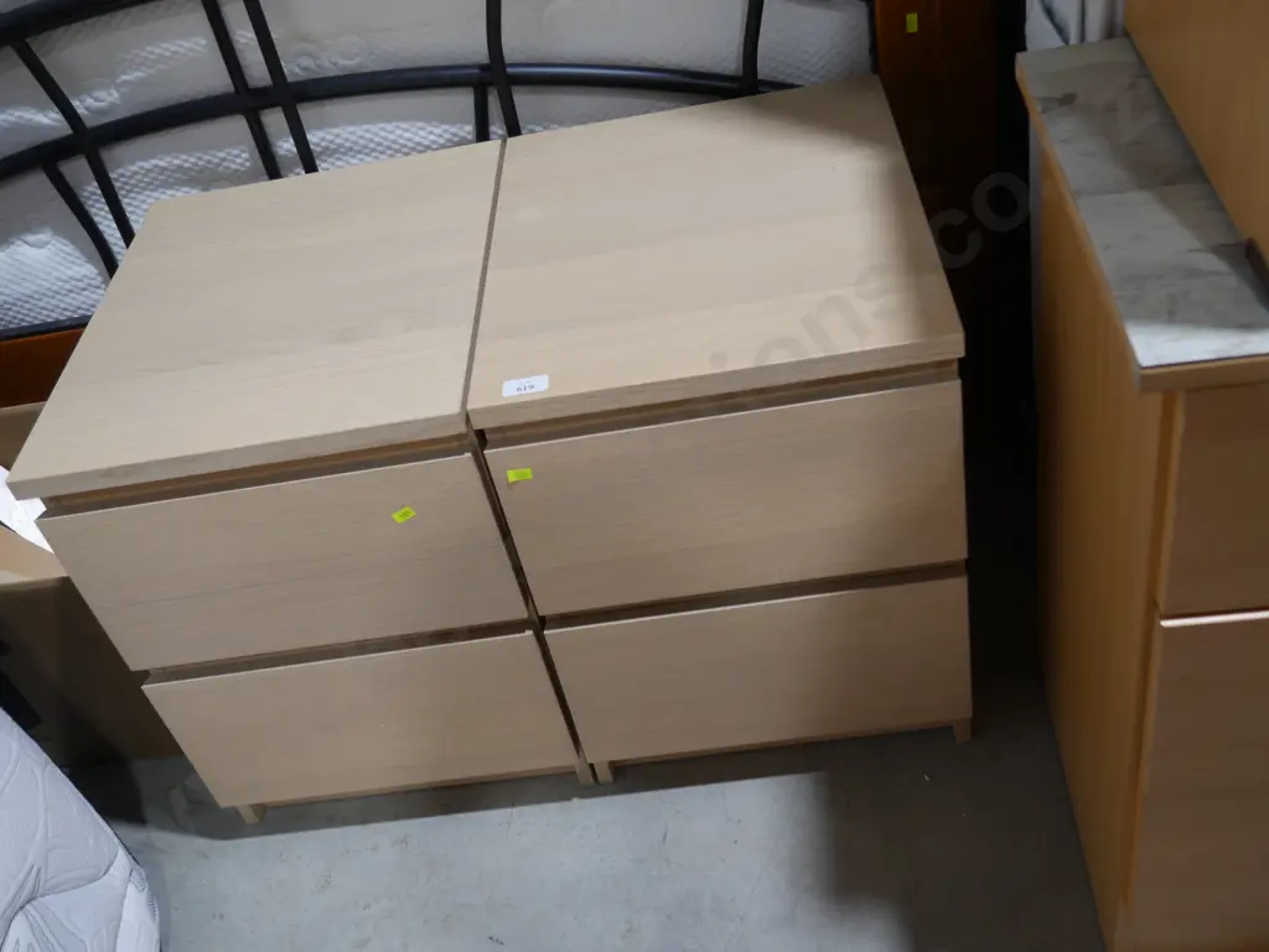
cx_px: 634
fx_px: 1394
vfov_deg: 37.8
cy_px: 476
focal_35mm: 38
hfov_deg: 49.0
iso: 250
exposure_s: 1/60
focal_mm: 19
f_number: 4.1
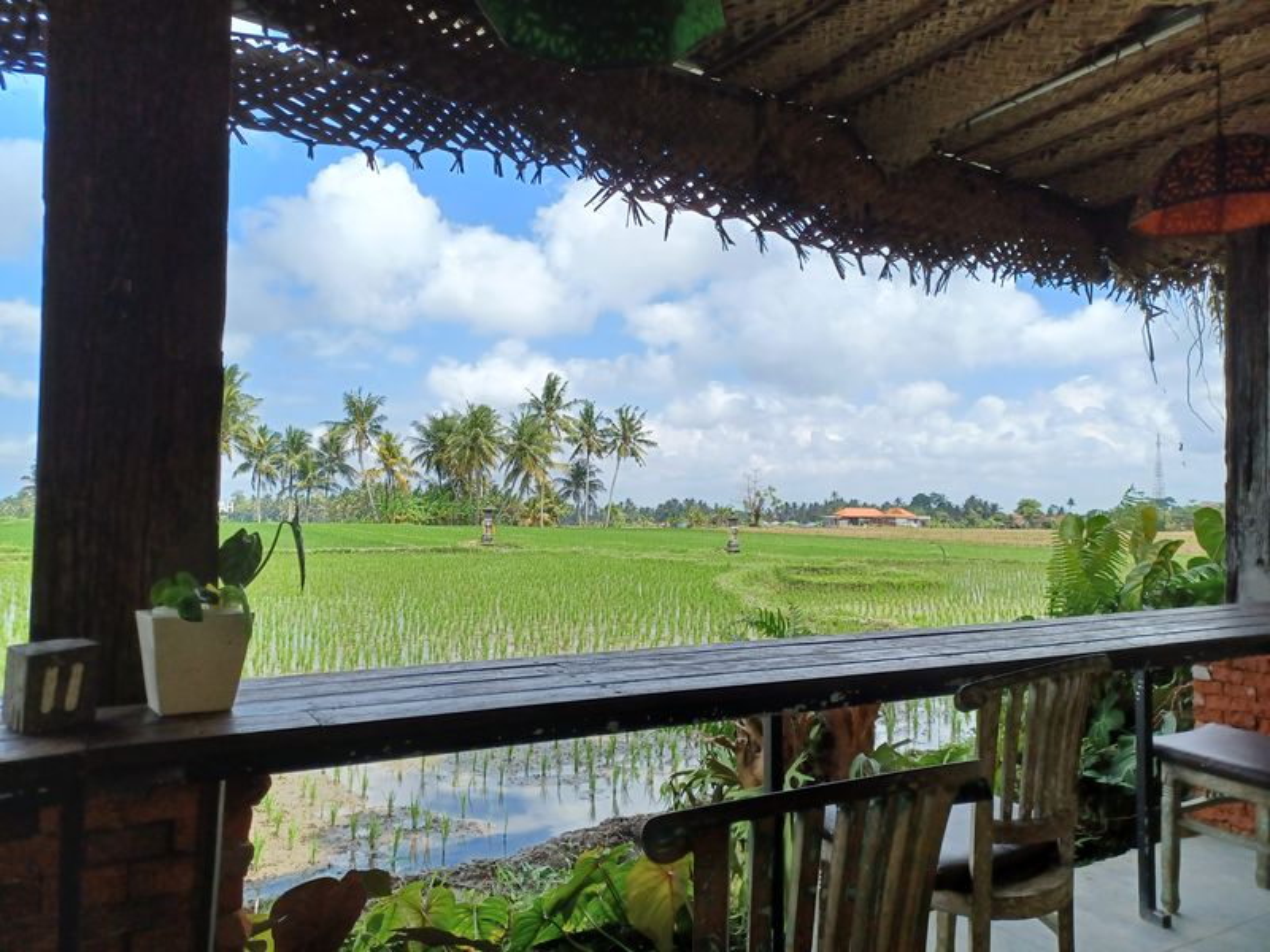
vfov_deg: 54.9
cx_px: 635
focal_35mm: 25
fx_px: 917
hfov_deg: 69.4
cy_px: 476
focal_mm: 4.6
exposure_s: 1/376
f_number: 1.8
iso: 32
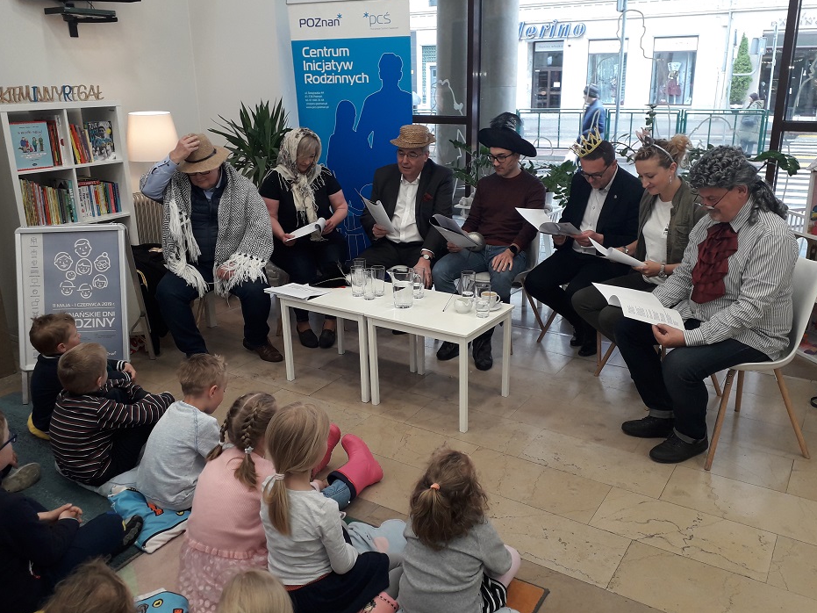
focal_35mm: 29
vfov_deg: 48.2
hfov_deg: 61.6
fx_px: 684
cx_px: 423
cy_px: 292
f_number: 1.9
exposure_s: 1/50
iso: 50
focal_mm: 3.6
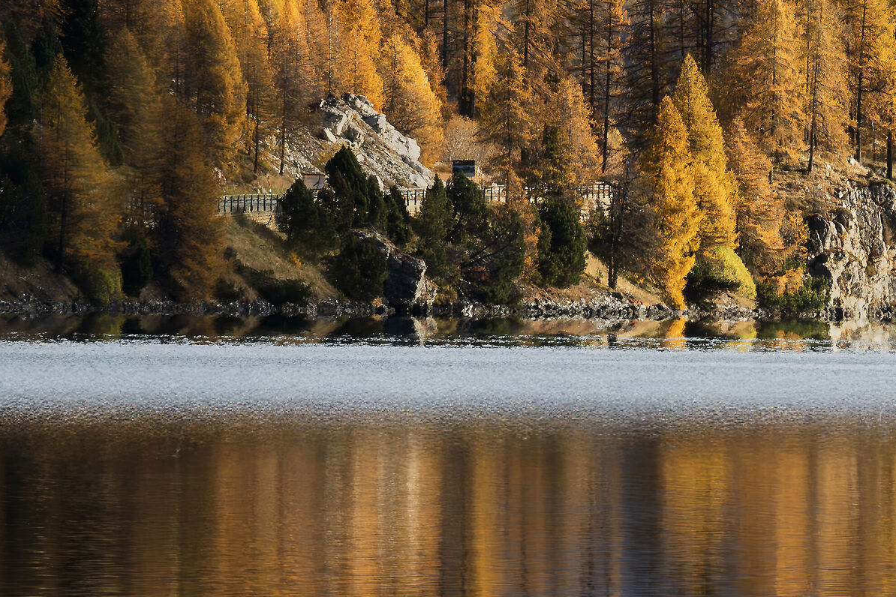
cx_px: 702
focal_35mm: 844
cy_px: 238
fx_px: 21005
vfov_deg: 1.6
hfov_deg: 2.4
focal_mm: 280
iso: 320
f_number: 13
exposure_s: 1/320
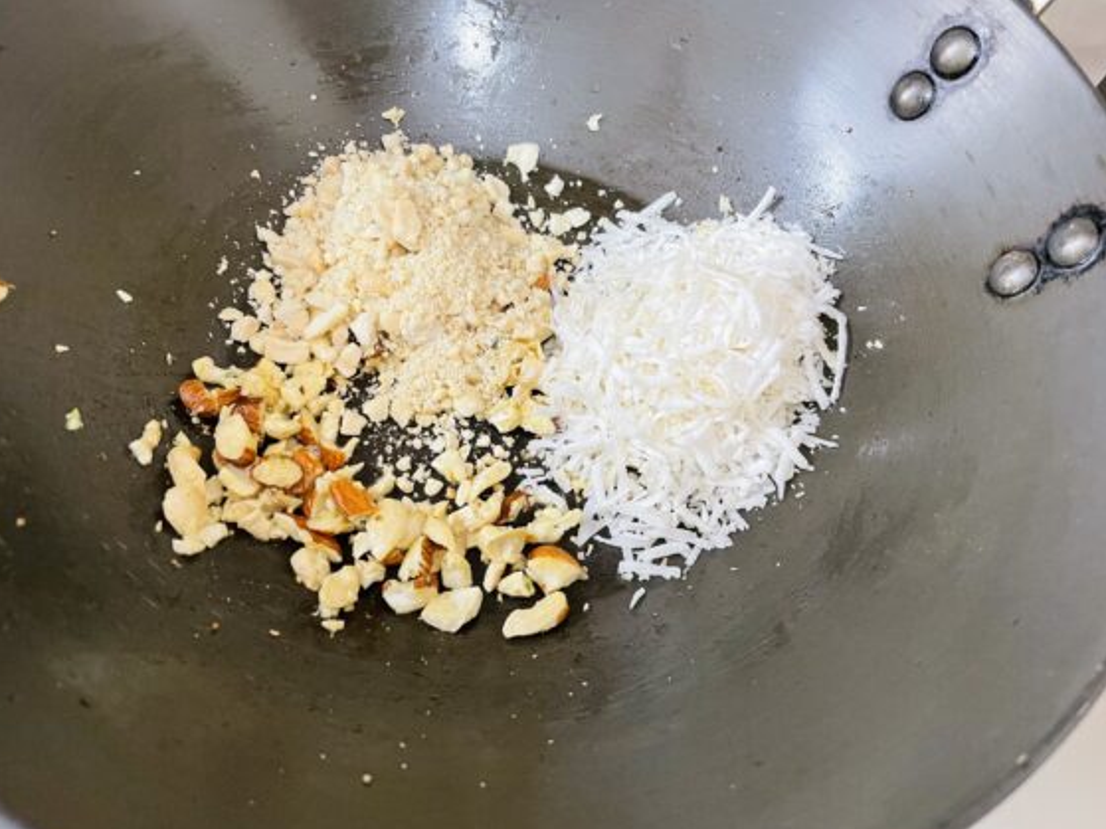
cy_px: 426
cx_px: 542
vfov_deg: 51.3
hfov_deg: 65.3
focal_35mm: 27
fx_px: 862
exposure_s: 1/50
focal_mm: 4.2
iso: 320
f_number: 1.6
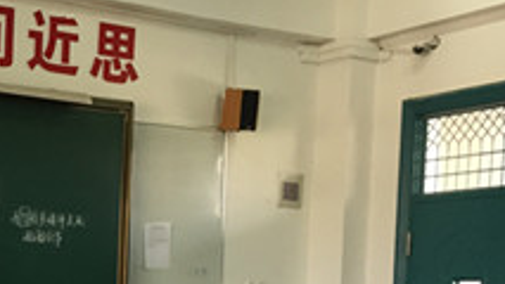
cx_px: -73
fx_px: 991
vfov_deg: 15.6
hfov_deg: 26.0
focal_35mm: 74
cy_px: 359
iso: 50
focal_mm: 4.15
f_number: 2.2
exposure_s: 1/33
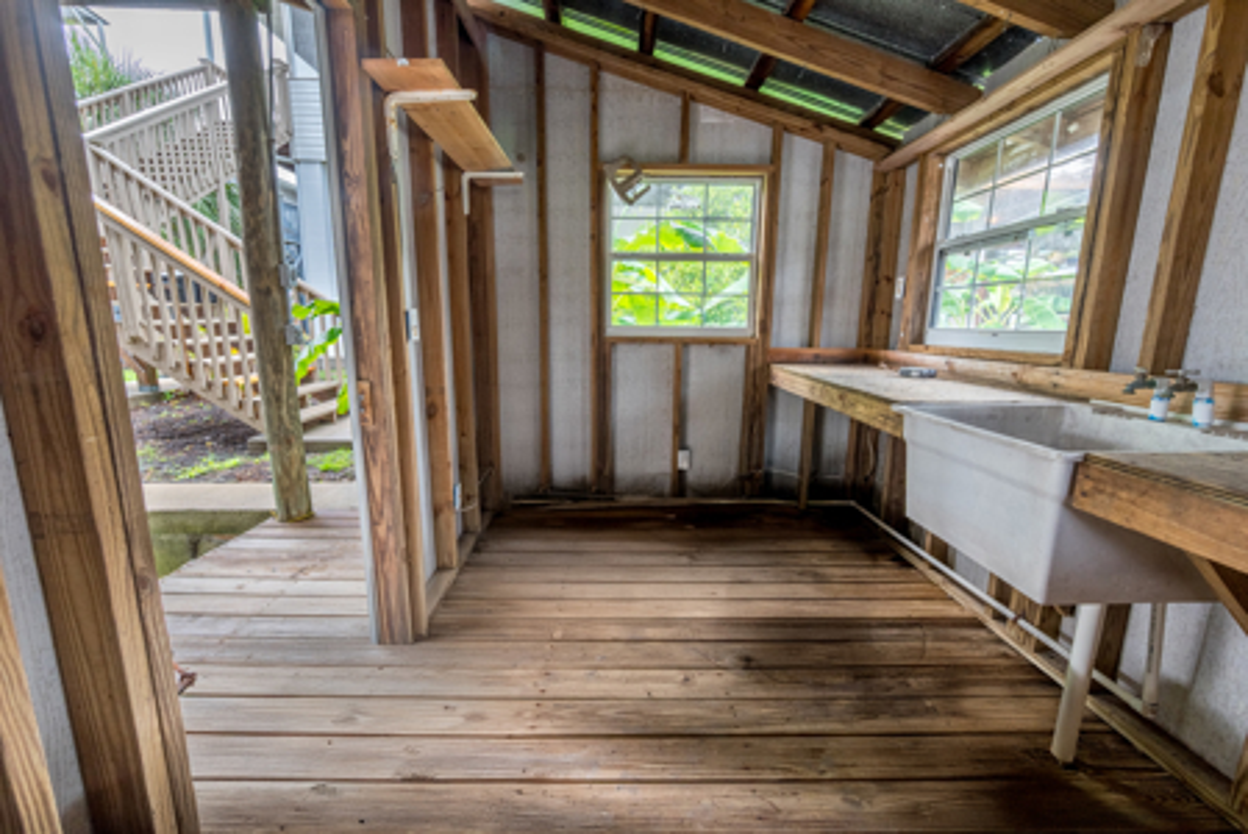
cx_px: 624
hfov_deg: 104.2
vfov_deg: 81.3
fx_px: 486
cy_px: 417
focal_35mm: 14
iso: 400
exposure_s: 1/100
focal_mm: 14
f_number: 8
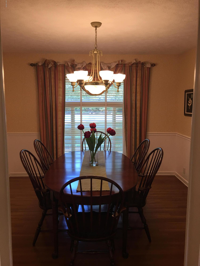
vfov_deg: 61.7
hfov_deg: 48.2
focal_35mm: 29
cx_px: 100
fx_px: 223
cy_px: 133
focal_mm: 4.15
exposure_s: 1/30
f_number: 2.2
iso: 25
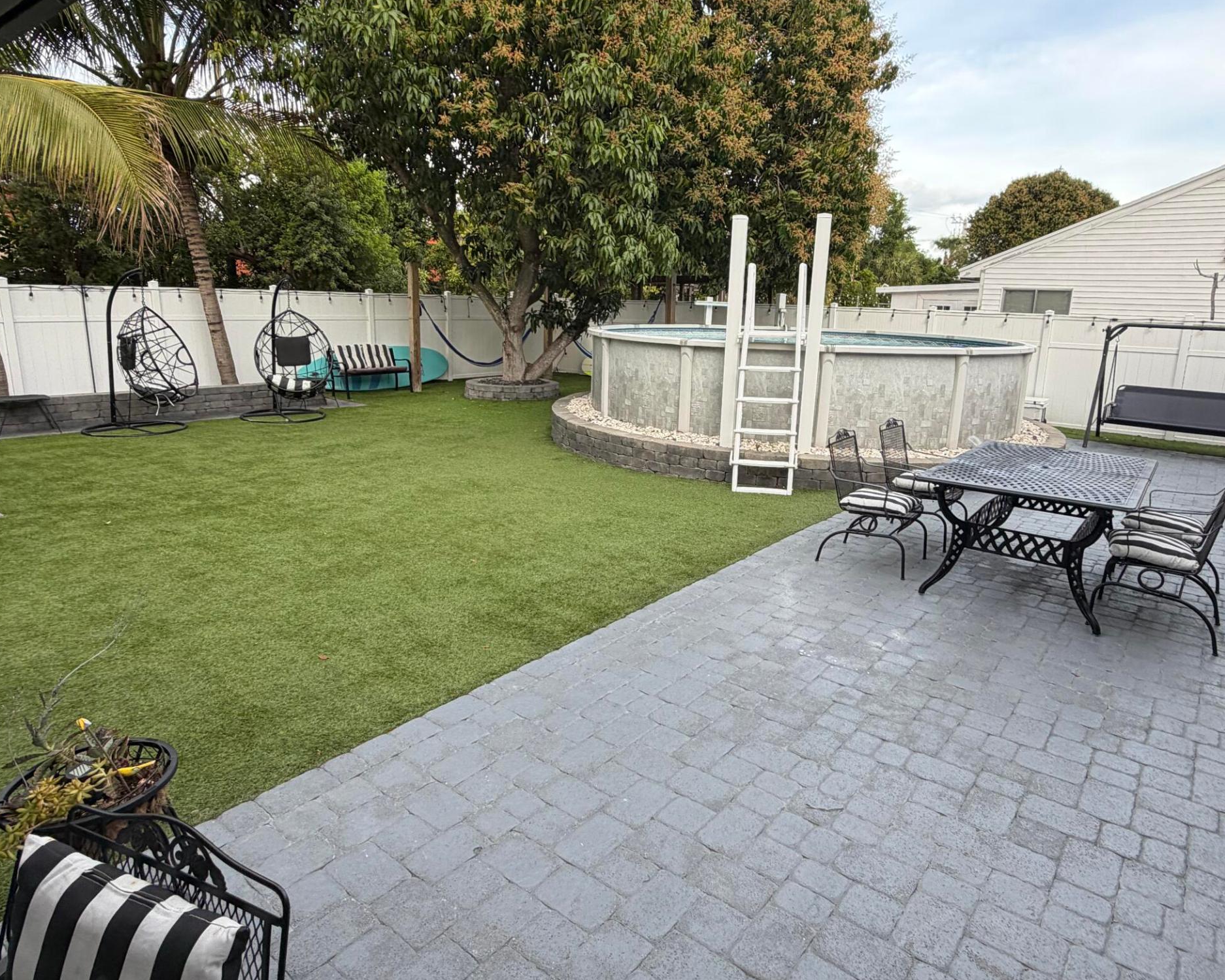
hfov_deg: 77.5
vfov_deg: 65.4
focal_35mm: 21
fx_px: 761
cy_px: 453
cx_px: 661
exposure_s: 1/220
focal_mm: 2.22
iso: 40
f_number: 2.2
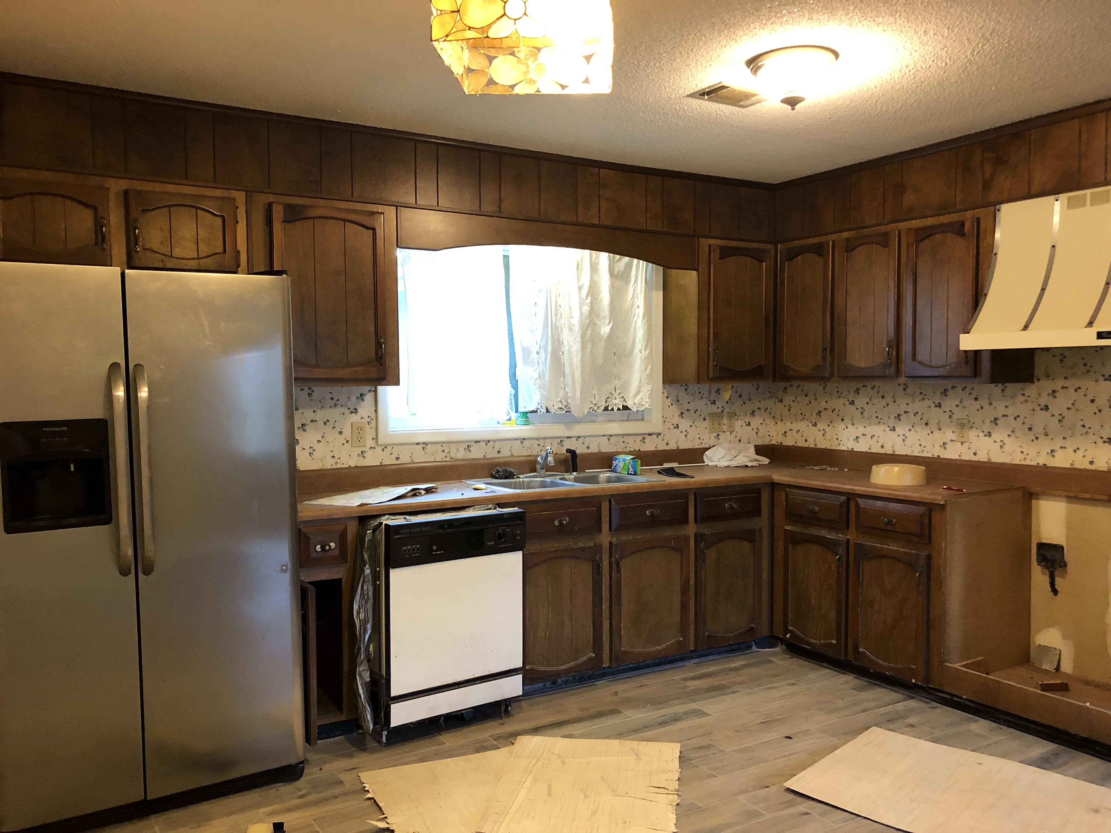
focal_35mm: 28
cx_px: 556
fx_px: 899
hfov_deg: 63.4
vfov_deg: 49.7
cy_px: 416
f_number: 1.8
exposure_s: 1/15
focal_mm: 4
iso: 100
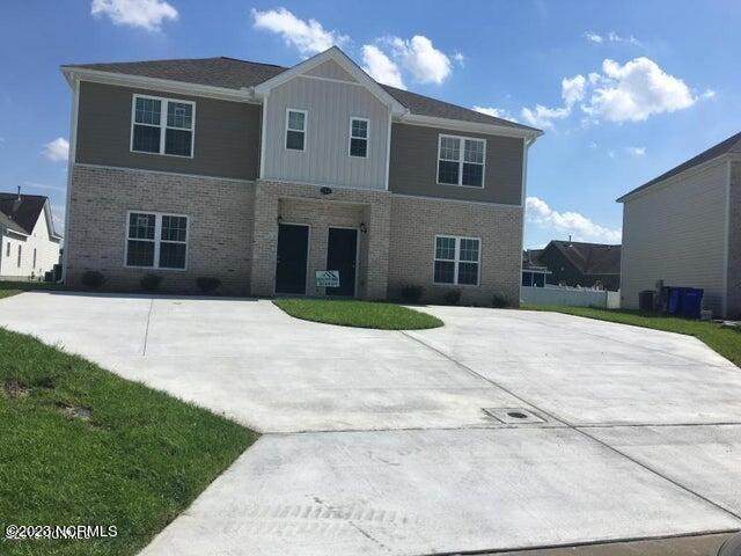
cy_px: 278
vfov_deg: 48.2
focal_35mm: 29
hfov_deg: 61.7
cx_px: 370
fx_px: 621
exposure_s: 1/2404
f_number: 2.2
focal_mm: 4.15
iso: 25
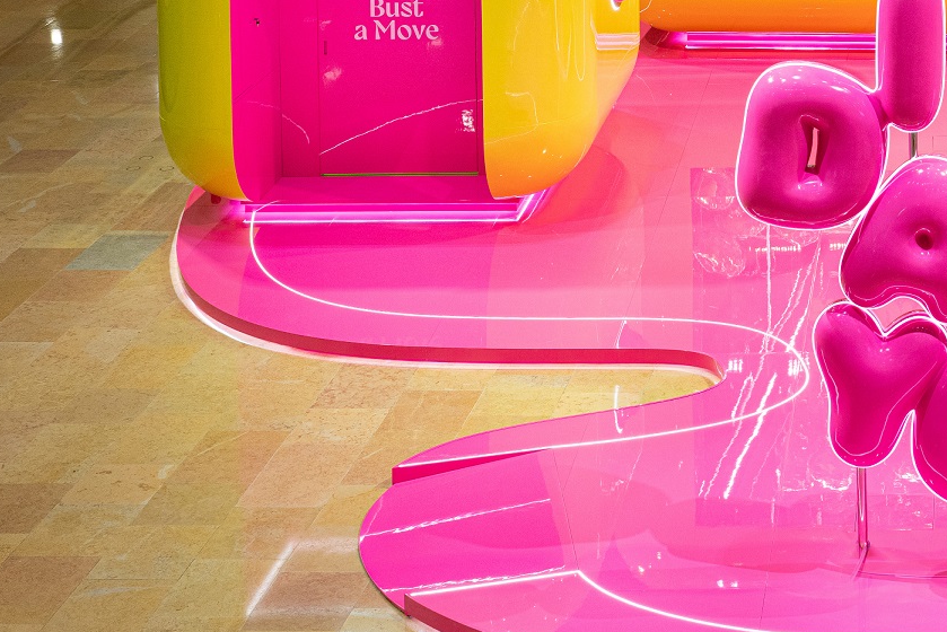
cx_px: 941
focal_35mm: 85
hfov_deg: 23.0
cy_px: 15
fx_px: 2237
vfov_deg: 15.8
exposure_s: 1/40
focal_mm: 36
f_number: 6.3
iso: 200
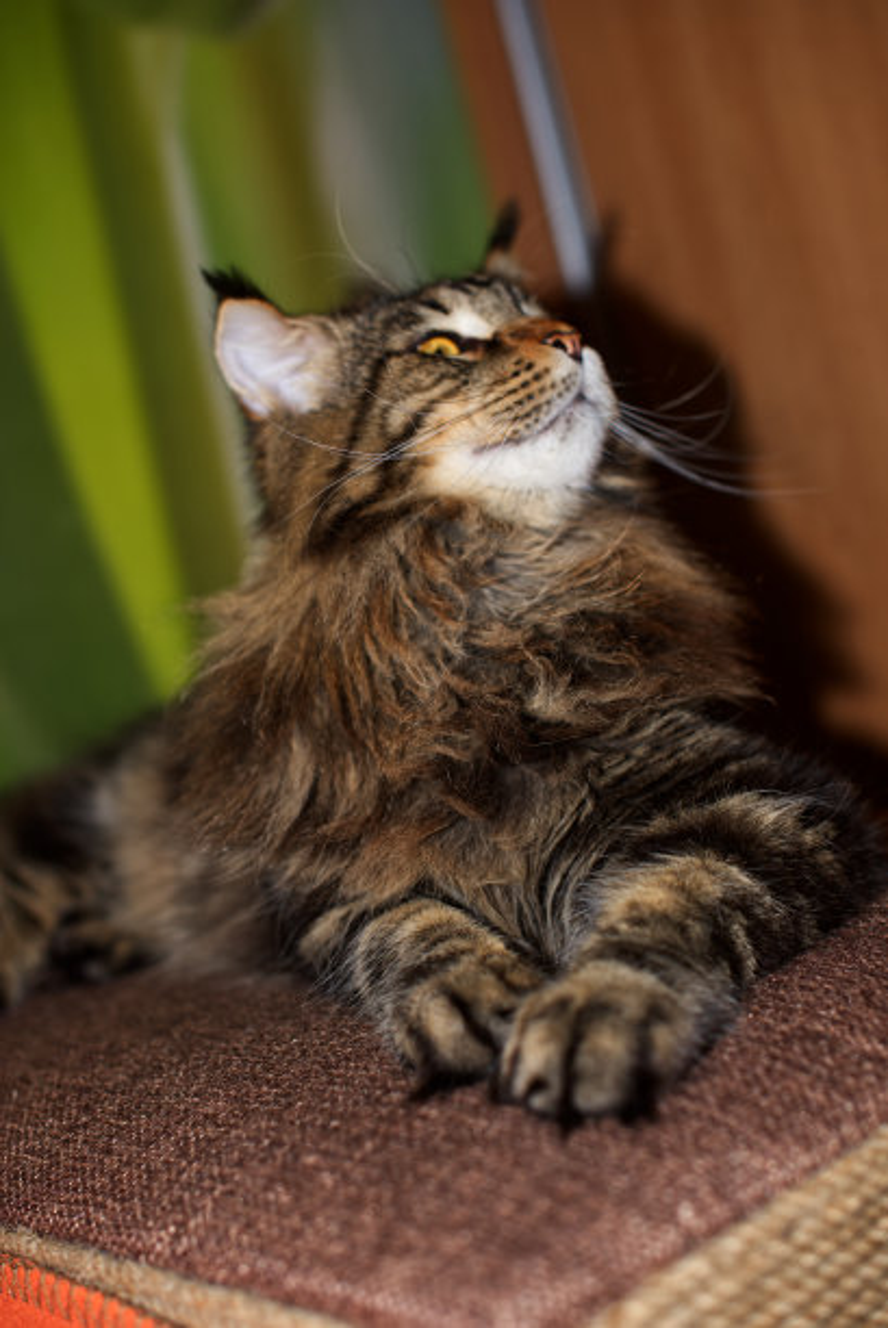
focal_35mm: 50
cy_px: 664
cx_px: 444
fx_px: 1847
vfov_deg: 39.6
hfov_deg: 27.0
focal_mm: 50
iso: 100
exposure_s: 1/60
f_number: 2.8
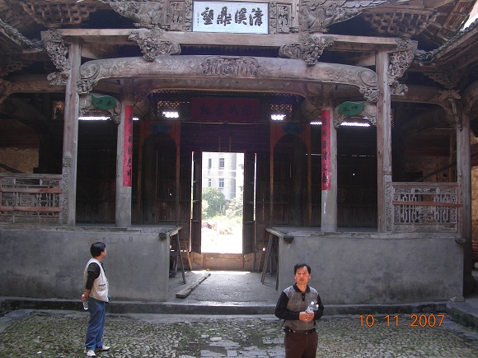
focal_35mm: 38
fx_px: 525
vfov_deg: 37.7
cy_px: 179
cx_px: 239
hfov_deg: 49.0
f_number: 3.5
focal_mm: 6.3
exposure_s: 1/51
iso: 50
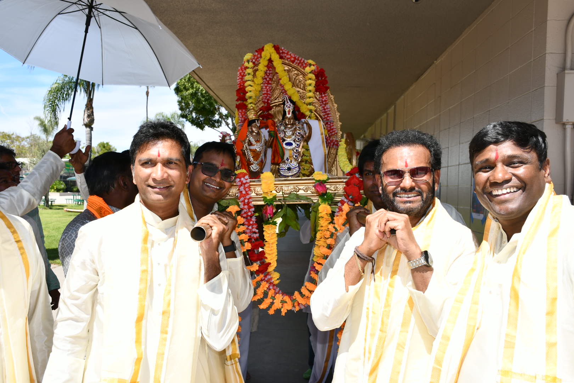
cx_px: 287
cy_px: 192
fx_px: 526
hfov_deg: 57.2
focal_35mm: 33
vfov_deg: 40.0
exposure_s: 1/250
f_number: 7.1
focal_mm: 22
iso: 100
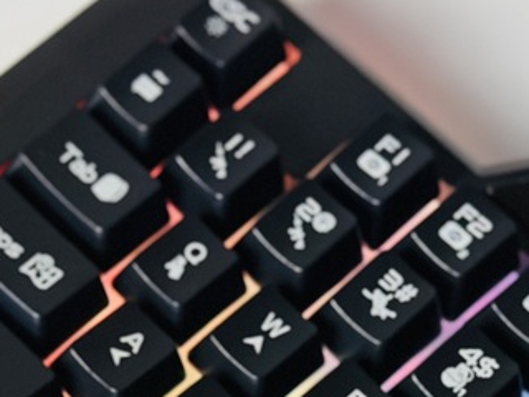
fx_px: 2308
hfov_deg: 13.0
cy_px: 594
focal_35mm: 151
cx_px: 129
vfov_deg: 9.6
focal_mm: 6.86
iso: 400
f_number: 1.78
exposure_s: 1/34
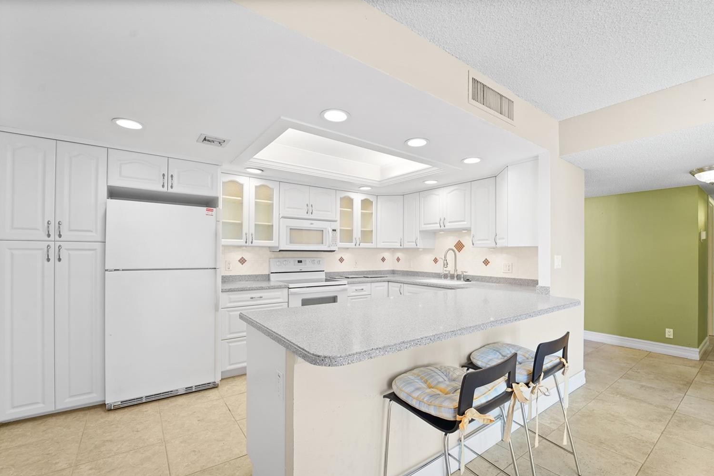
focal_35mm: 15
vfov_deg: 77.2
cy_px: 254
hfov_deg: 100.3
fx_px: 297
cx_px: 373
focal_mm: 14
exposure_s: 1/4
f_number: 8
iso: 200
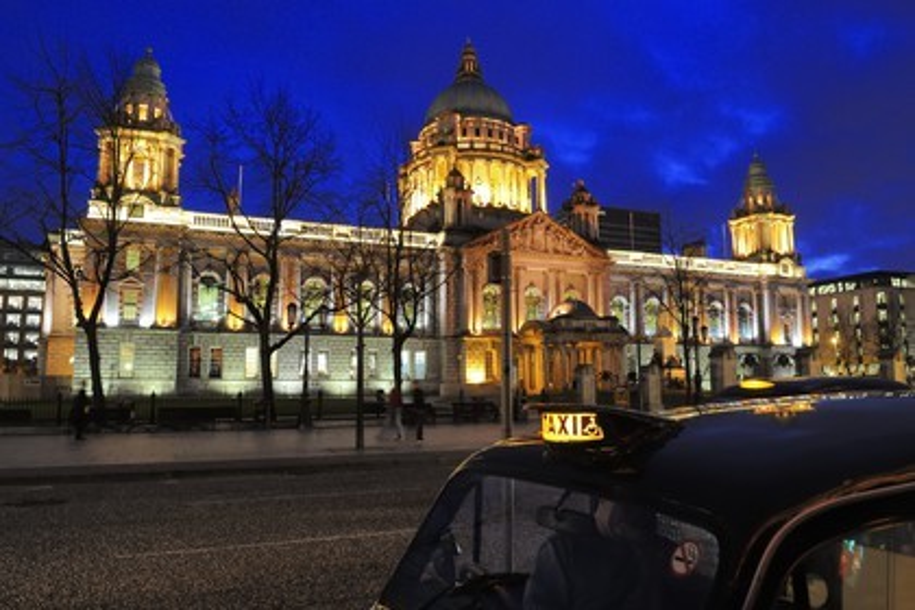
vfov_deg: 53.1
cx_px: 458
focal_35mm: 24
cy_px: 305
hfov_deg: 73.7
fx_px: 610
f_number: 5.6
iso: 1600
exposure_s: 1/6
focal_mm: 24
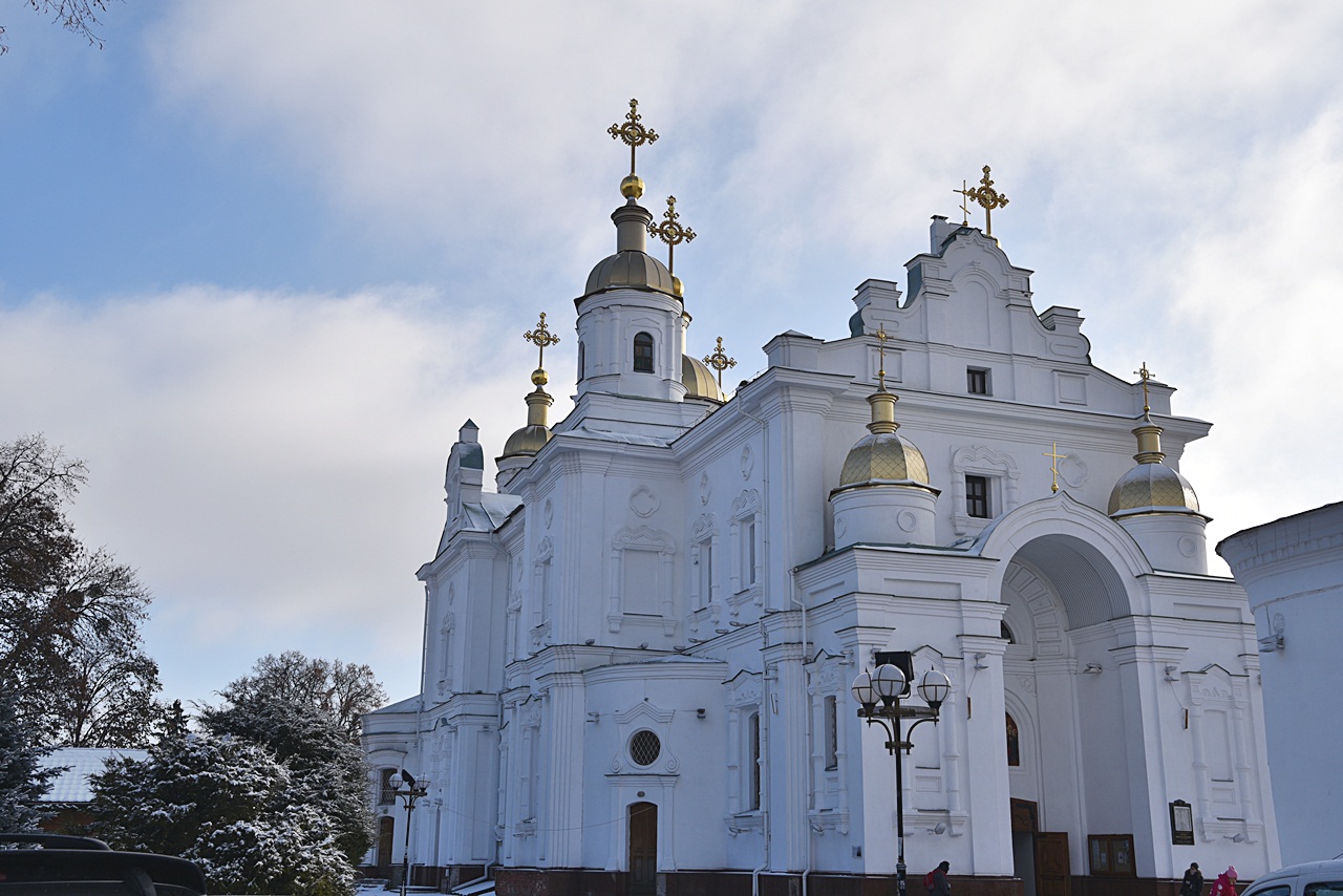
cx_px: 672
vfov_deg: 33.4
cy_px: 448
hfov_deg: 48.4
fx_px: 1492
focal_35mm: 40
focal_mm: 40
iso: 200
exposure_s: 1/500
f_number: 11
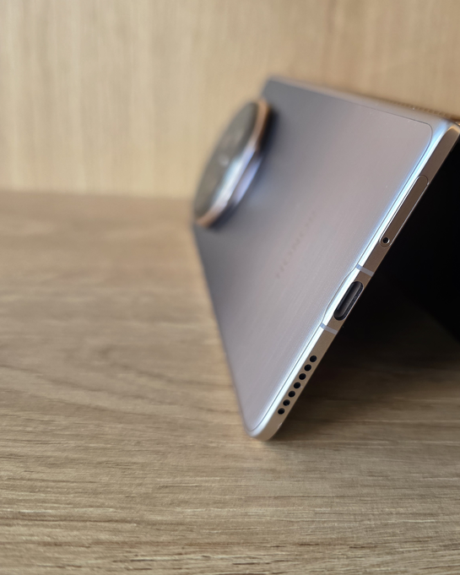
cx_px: 322
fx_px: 527
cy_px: 287
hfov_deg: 46.1
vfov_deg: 57.2
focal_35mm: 31
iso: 160
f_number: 1.7
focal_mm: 6.3
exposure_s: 1/100
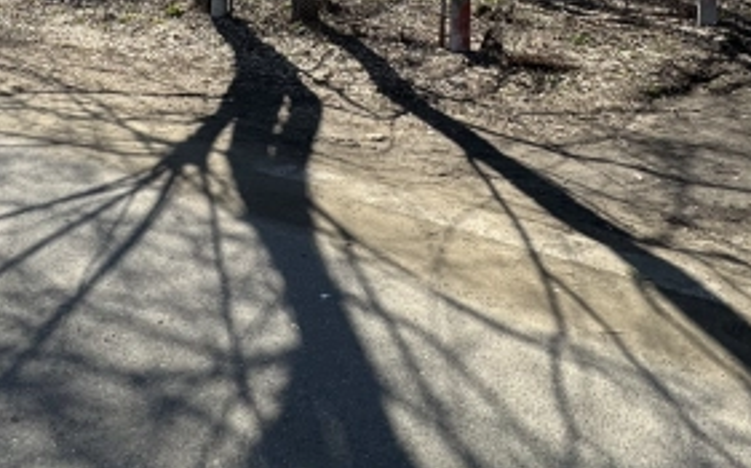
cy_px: -110
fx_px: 675
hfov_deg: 57.0
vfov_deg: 31.3
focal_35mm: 33
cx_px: 254
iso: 40
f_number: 2.2
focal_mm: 2.22
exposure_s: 1/749
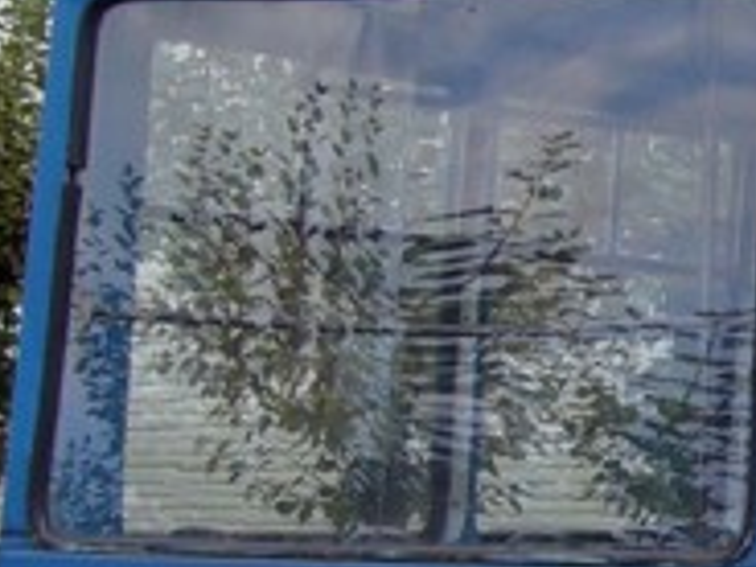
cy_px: 341
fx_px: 4259
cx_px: 1019
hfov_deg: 9.9
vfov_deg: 7.6
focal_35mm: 195
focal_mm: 5.8
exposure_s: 1/400
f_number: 2.8
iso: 80
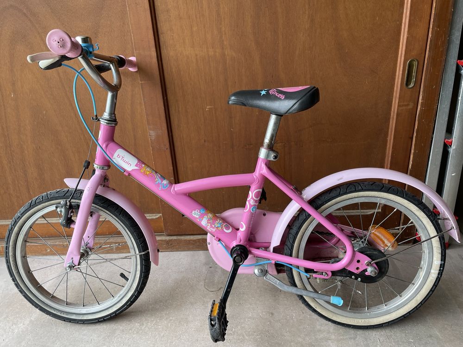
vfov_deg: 53.1
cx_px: 232
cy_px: 174
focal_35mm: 26
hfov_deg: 67.3
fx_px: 348
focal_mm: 4.2
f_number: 1.6
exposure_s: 1/121
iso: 64
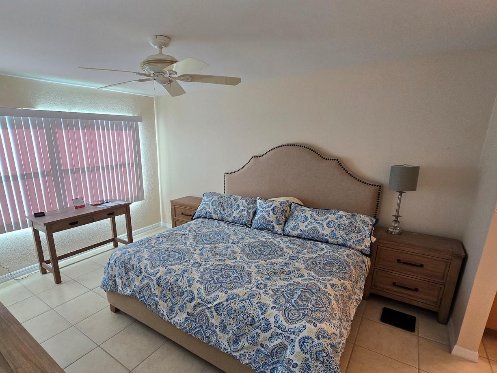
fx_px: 244
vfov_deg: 74.4
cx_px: 208
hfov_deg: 90.3
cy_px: 211
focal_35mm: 17
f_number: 2.2
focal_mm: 2.2
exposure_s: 1/60
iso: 100
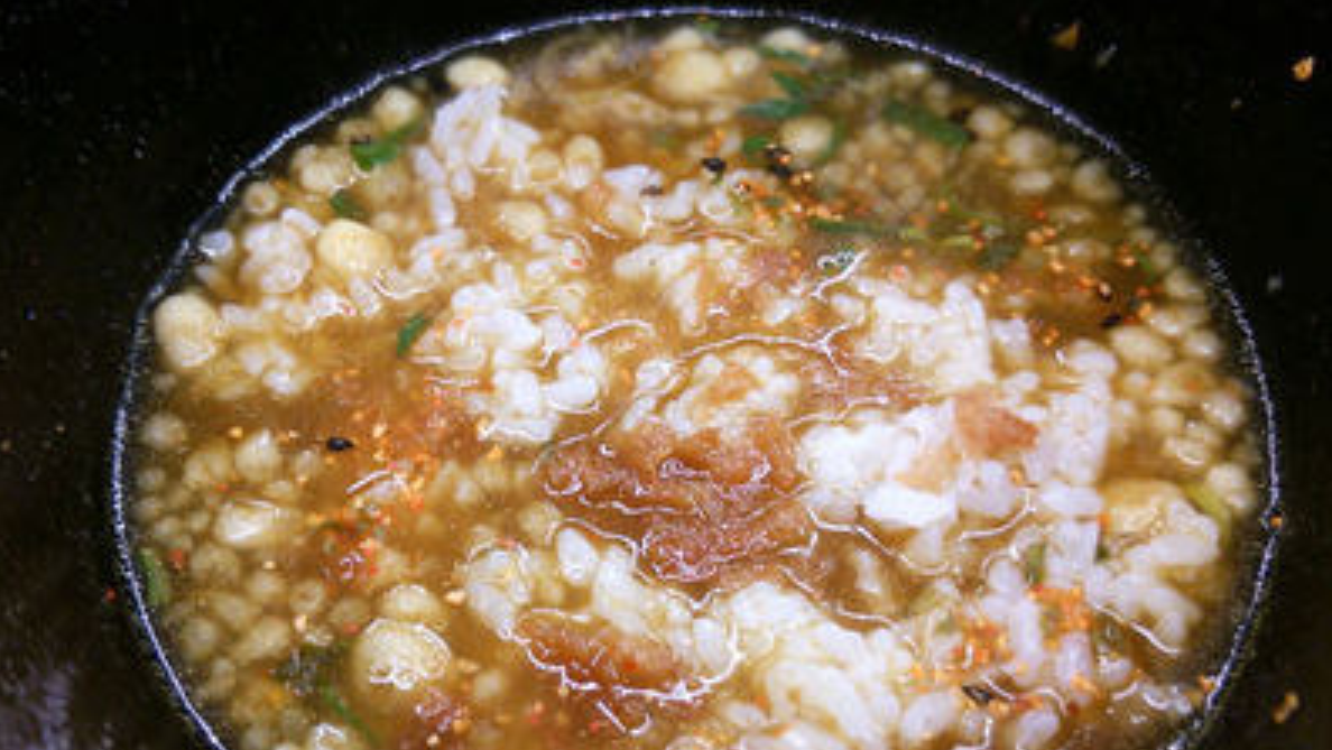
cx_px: 666
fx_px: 1166
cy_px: 474
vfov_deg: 35.4
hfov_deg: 59.5
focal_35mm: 33
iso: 80
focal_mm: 4.06
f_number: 1.94
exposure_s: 1/44
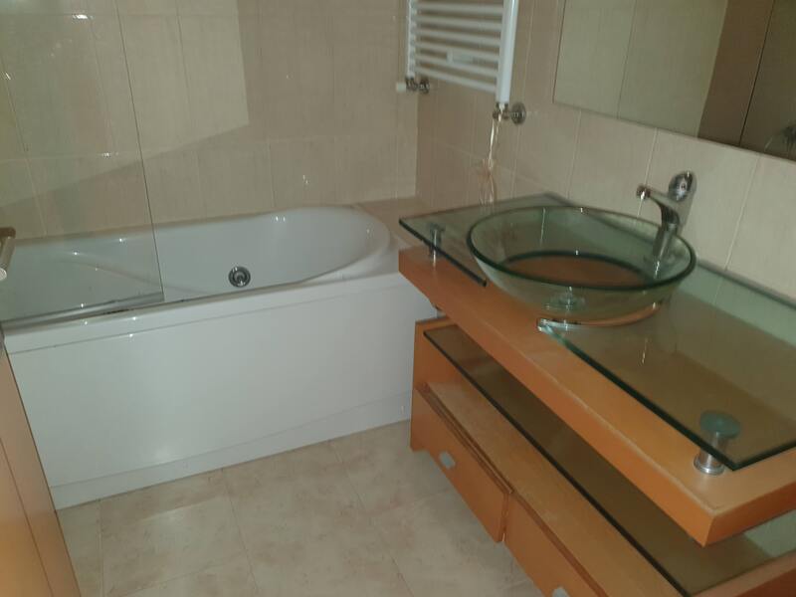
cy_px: 298
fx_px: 598
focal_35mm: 26
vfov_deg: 53.1
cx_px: 398
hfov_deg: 67.3
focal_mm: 4.32
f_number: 2.4
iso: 125
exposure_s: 1/16
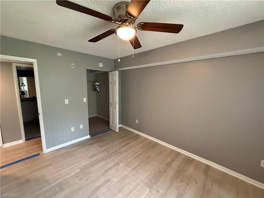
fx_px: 107
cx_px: 132
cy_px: 99
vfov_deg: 85.7
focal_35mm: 14
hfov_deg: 102.1
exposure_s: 1/60
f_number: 2.2
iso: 640
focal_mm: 2.22
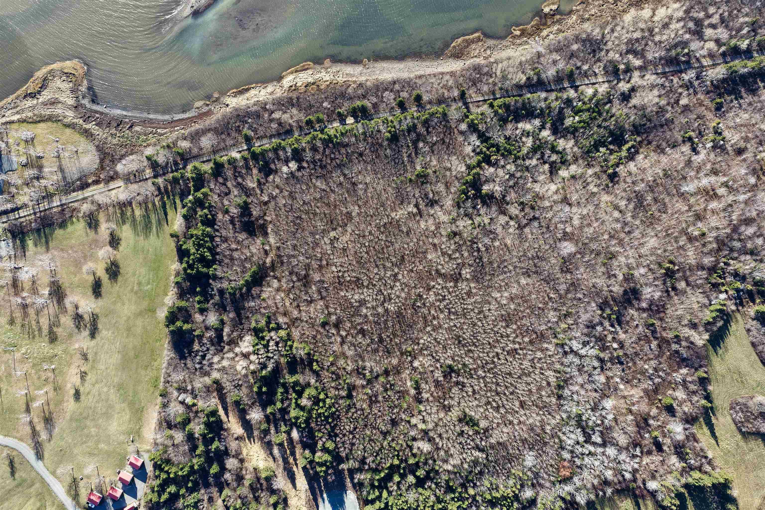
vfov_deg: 46.4
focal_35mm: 28
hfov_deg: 65.5
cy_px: 255
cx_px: 382
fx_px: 595
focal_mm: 14.45
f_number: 2.8
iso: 100
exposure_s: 1/320
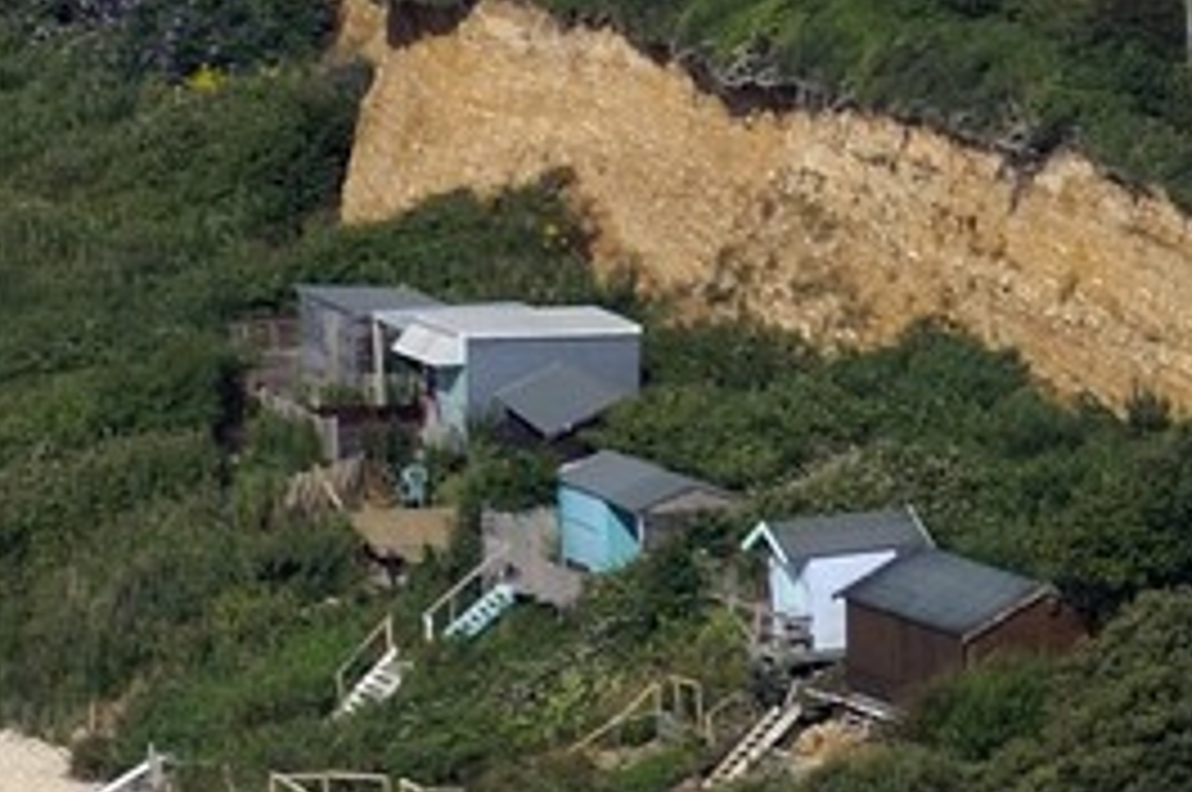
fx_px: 39982
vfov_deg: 1.1
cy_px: 2349
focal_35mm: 1209
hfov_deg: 1.7
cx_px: 3374
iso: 400
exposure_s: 1/800
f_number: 10
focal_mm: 200
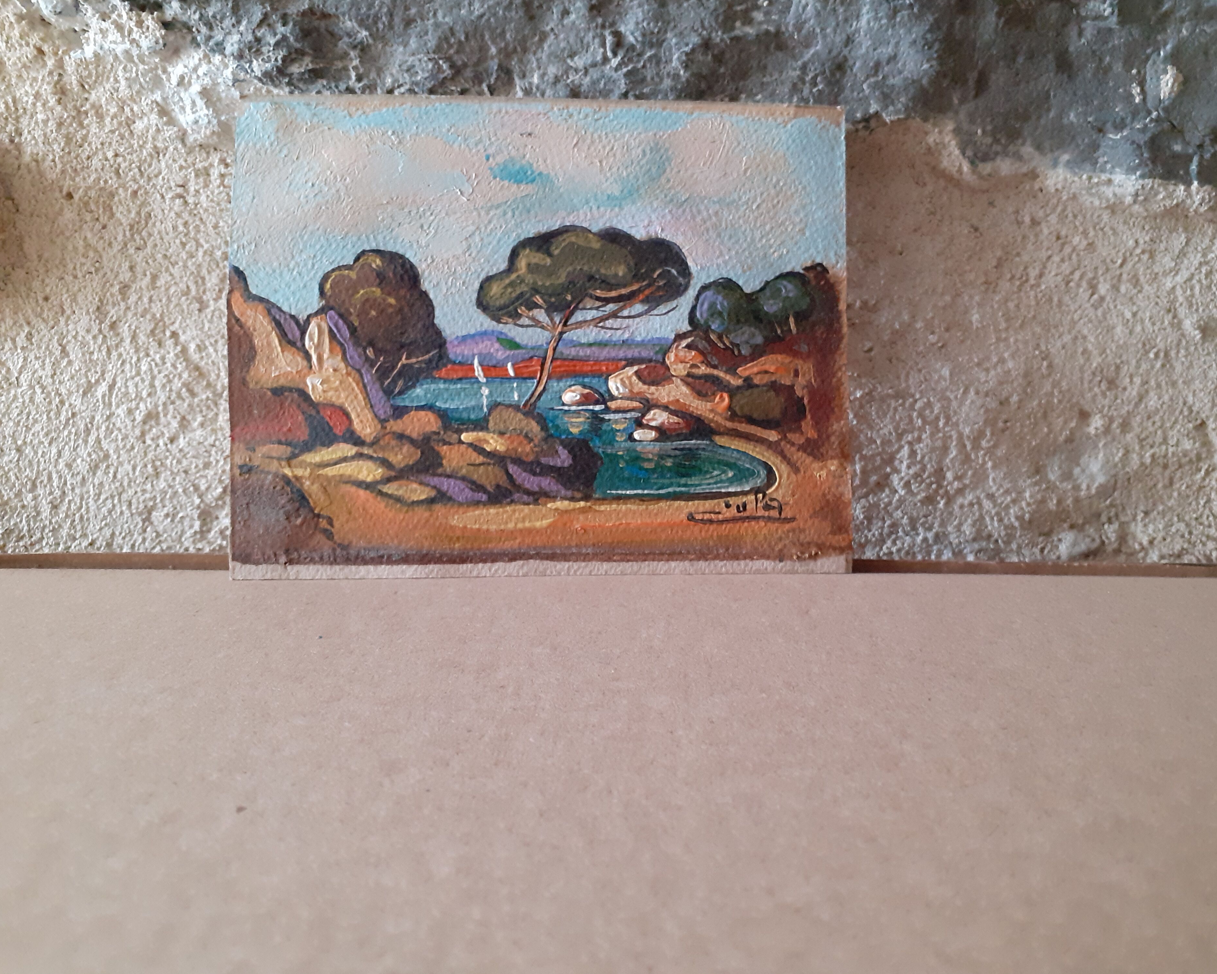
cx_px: 667
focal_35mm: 29
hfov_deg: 60.3
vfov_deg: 50.0
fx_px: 1045
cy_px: 484
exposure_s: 1/25
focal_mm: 3.6
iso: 400
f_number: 1.9
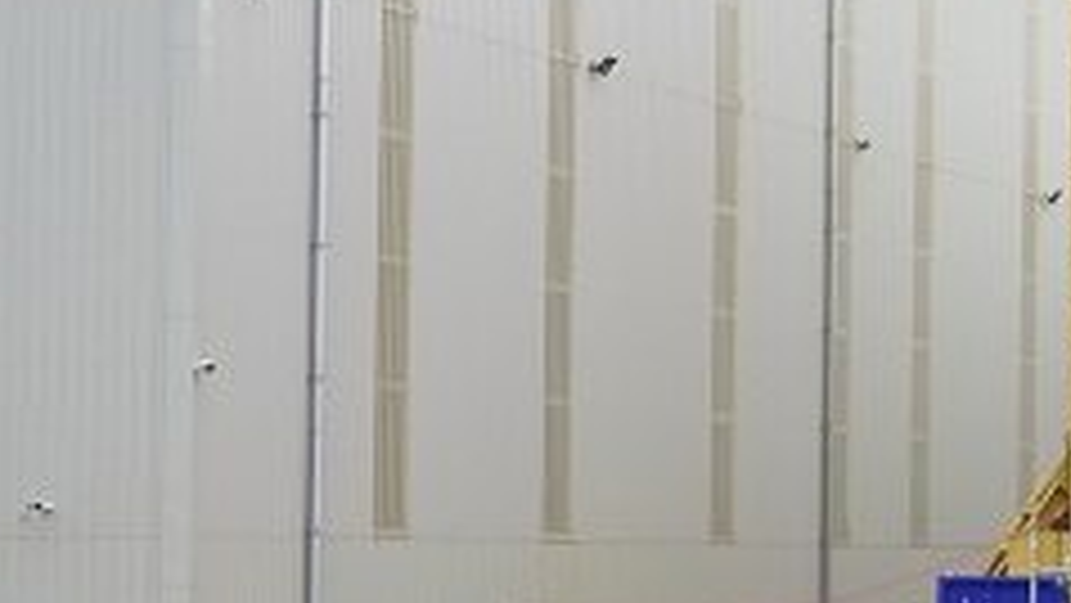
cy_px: 353
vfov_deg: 7.9
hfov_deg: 12.2
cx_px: 2196
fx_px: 4374
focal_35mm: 154
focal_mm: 35
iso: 100
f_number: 5.6
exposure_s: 1/80
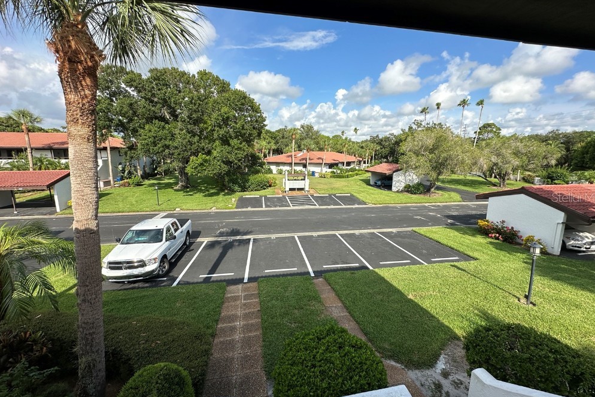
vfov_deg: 77.3
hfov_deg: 100.4
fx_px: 248
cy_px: 197
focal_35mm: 15
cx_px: 302
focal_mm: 2.22
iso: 50
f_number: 2.2
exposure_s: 1/1595
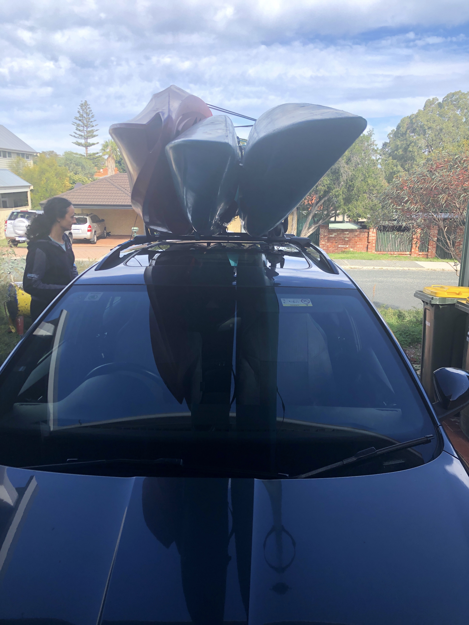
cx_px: 234
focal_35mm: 28
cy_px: 312
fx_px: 506
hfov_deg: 49.7
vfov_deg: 63.4
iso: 20
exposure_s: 1/813
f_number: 1.8
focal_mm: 3.99
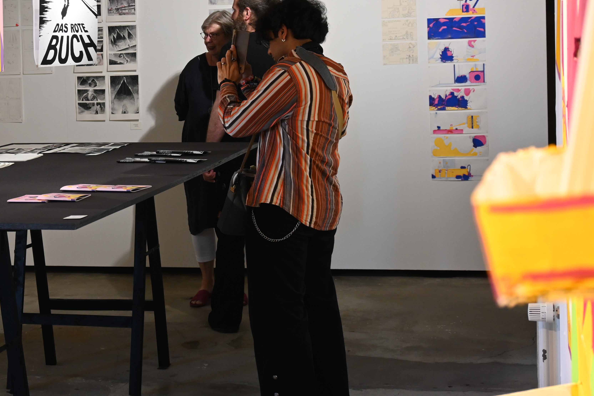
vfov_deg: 18.6
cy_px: 114
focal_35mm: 73
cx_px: 183
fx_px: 1202
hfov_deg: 27.5
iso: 500
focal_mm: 29
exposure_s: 1/125
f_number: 4.8
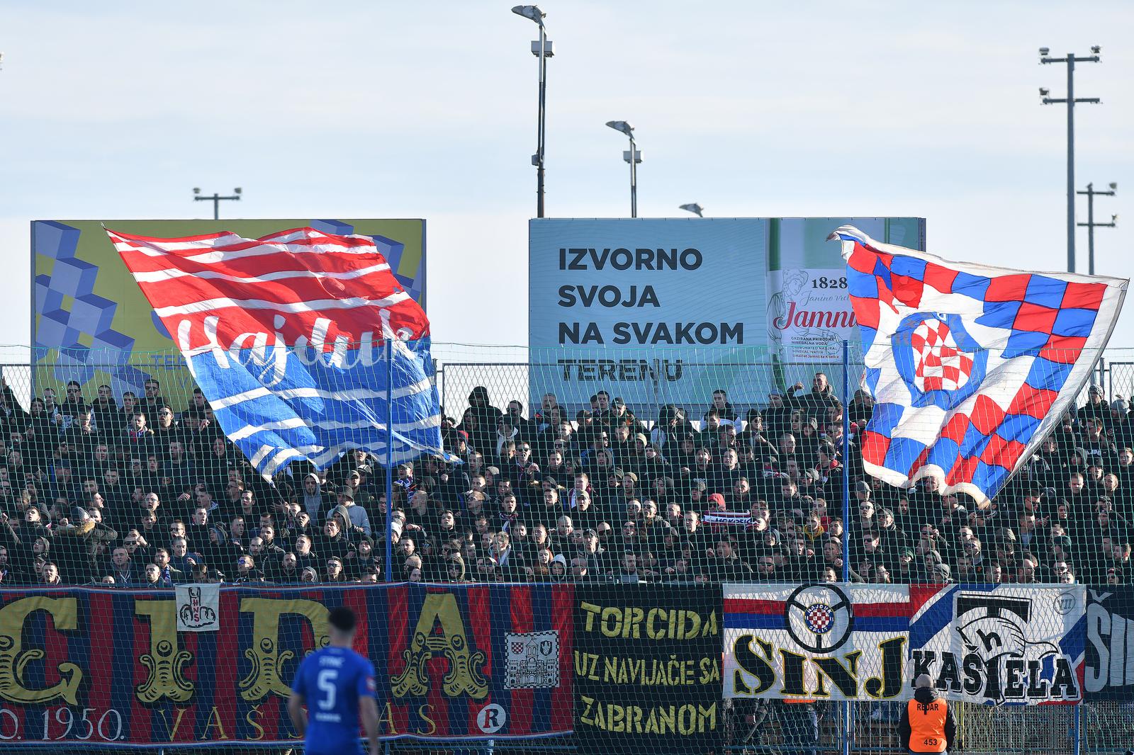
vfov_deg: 4.6
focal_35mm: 300
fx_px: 9447
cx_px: 567
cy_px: 378
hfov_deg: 6.9
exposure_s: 1/1000
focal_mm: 300
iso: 160
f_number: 5
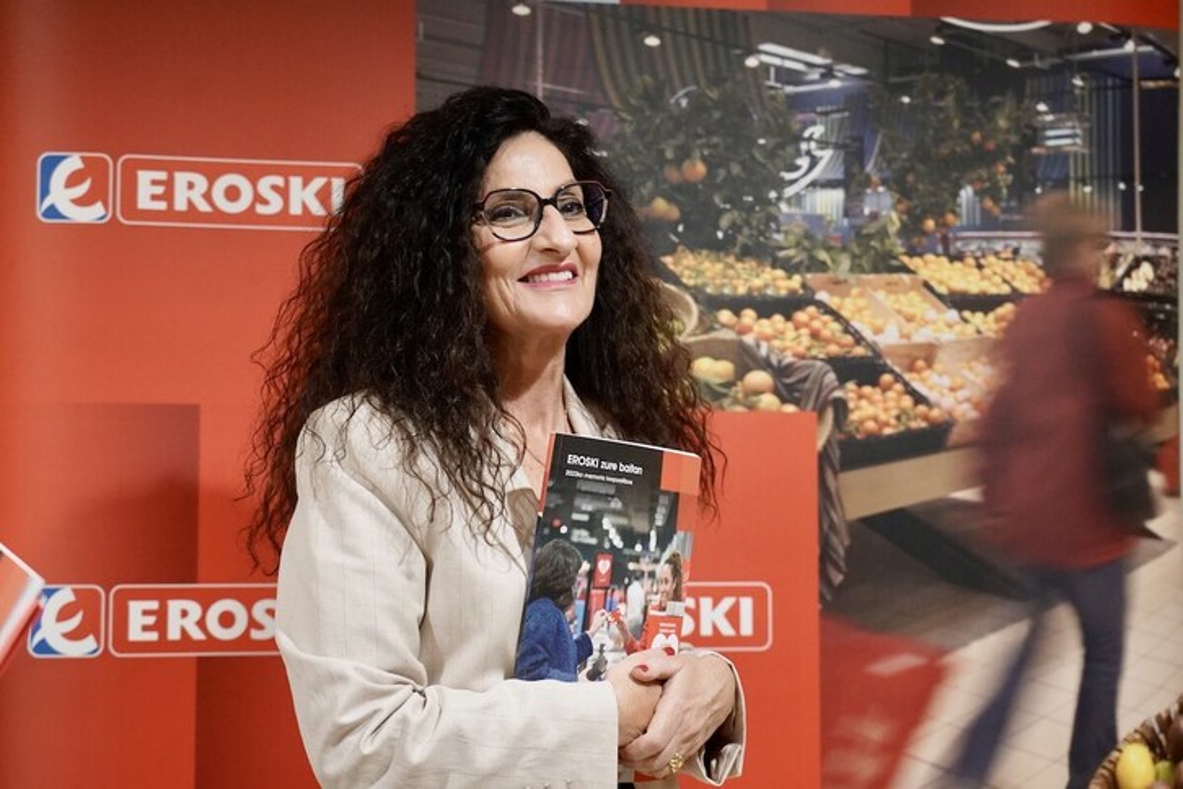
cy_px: 394
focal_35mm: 57
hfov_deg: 35.1
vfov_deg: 23.8
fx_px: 1873
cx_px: 592
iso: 6400
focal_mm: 57
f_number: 4
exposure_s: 1/200
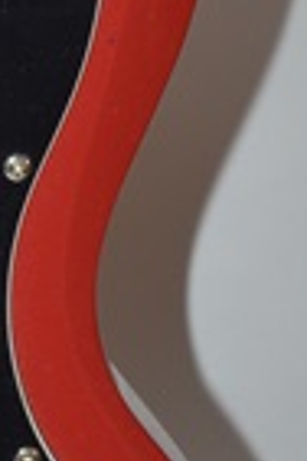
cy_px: 92
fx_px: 2469
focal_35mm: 193
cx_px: -403
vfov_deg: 10.6
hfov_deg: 6.8
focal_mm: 26
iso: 100
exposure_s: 1/60
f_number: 8
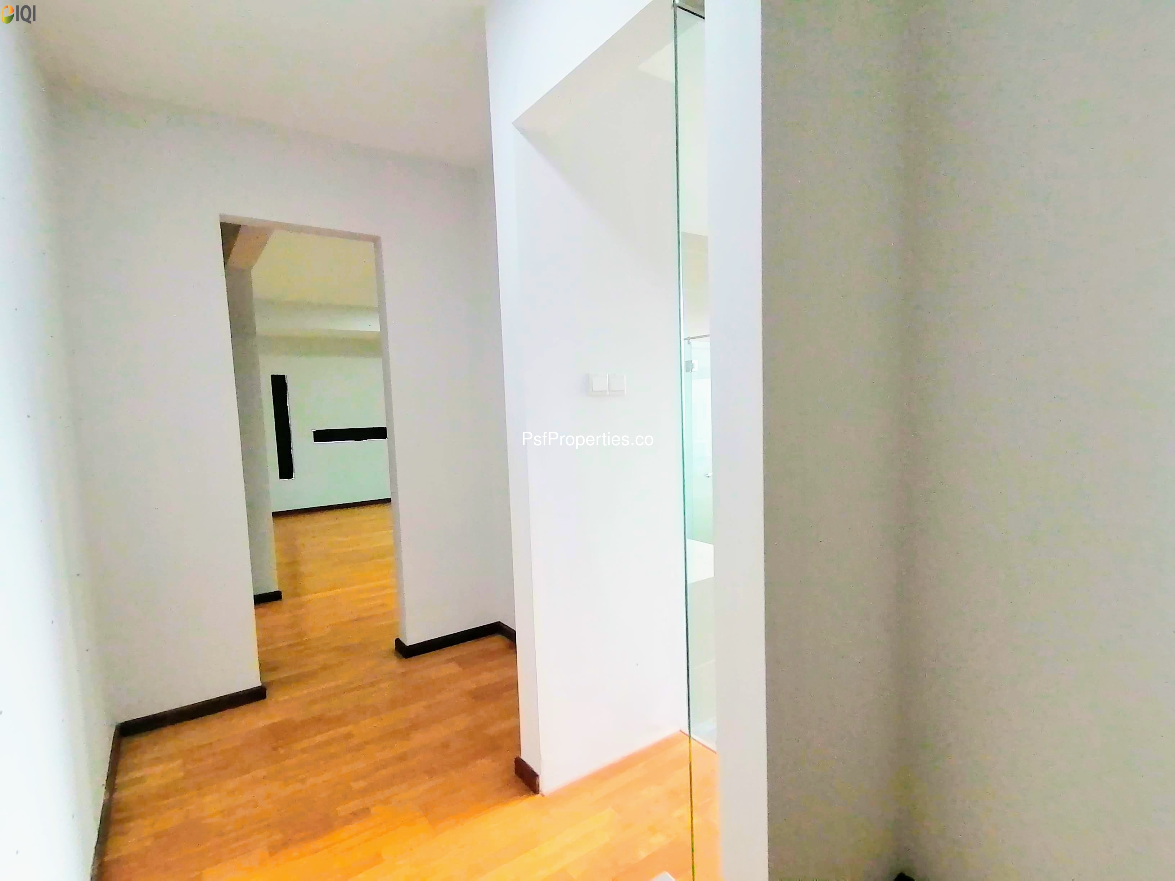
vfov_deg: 74.7
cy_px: 440
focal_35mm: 17
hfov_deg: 91.0
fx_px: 577
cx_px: 588
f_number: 2.4
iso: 200
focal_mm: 1.78
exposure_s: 1/50
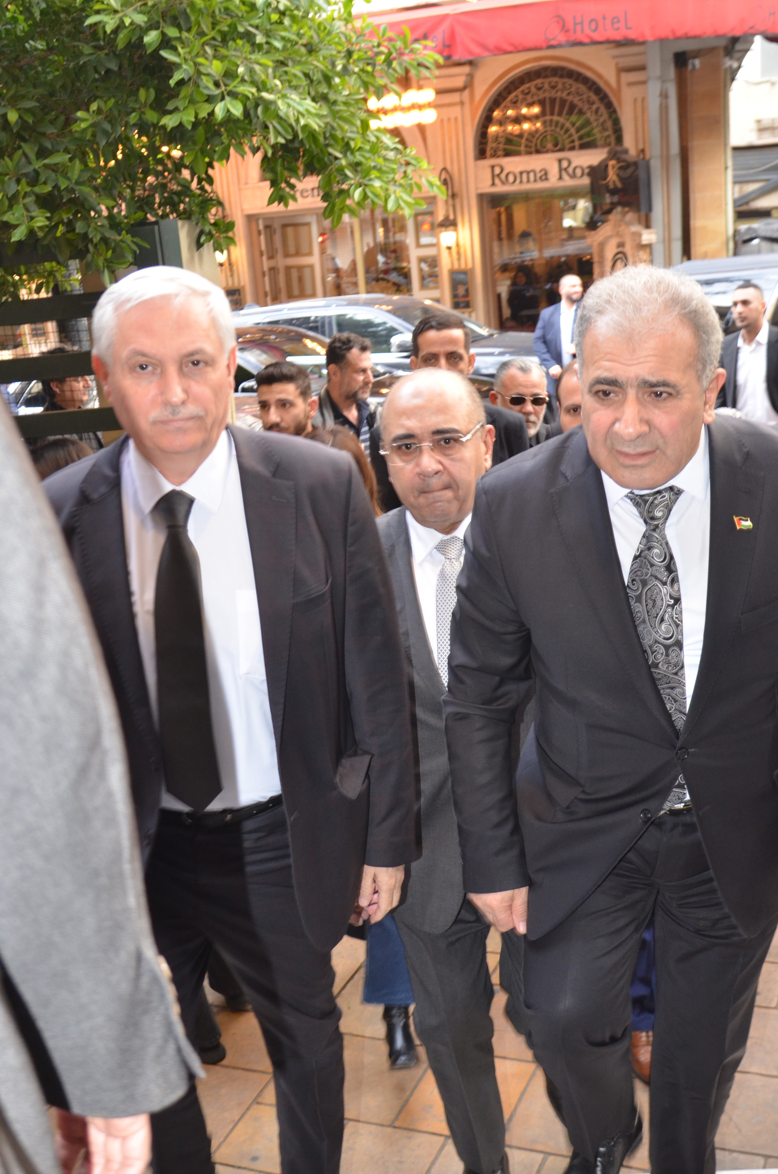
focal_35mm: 40
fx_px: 1302
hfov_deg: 33.3
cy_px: 643
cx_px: 393
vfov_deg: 48.5
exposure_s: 1/60
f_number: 4
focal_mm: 24
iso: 800
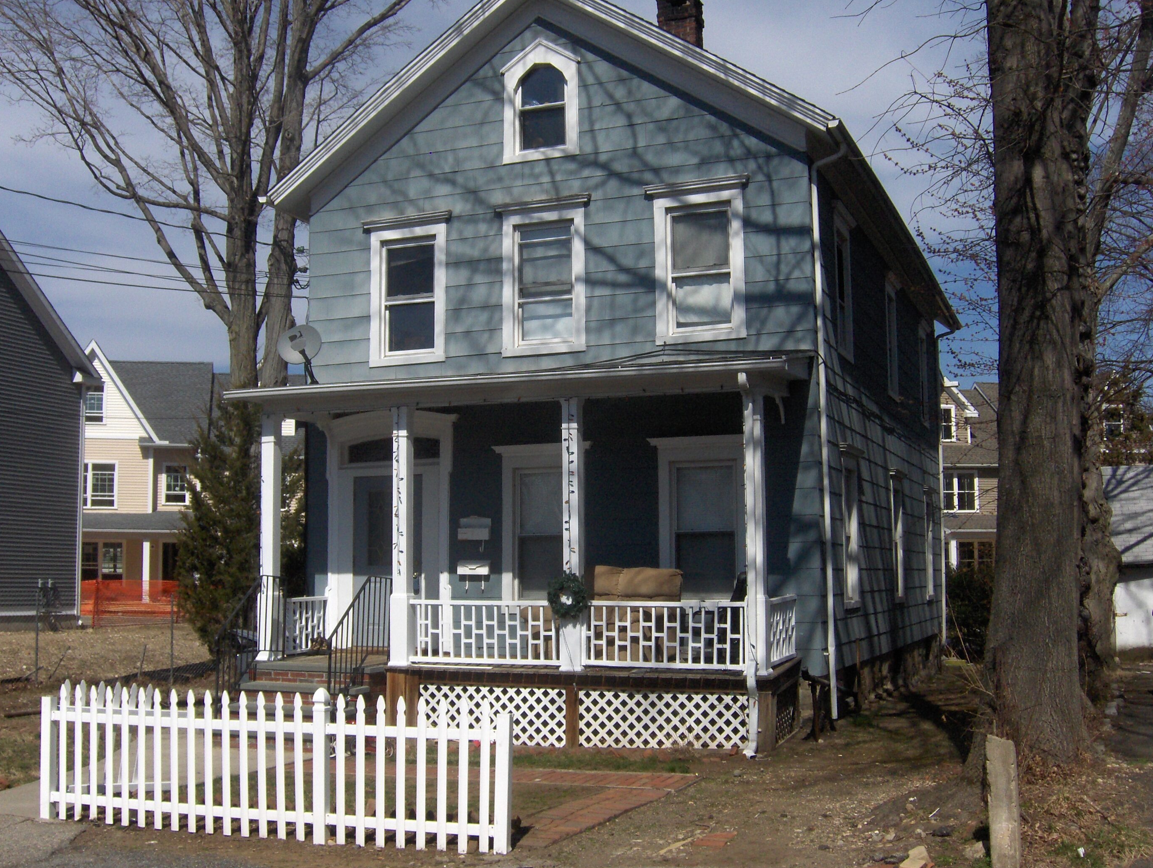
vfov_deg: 36.9
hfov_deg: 47.8
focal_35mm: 39
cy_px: 422
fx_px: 1301
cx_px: 532
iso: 100
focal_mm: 7.5
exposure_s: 1/1124
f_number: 6.9
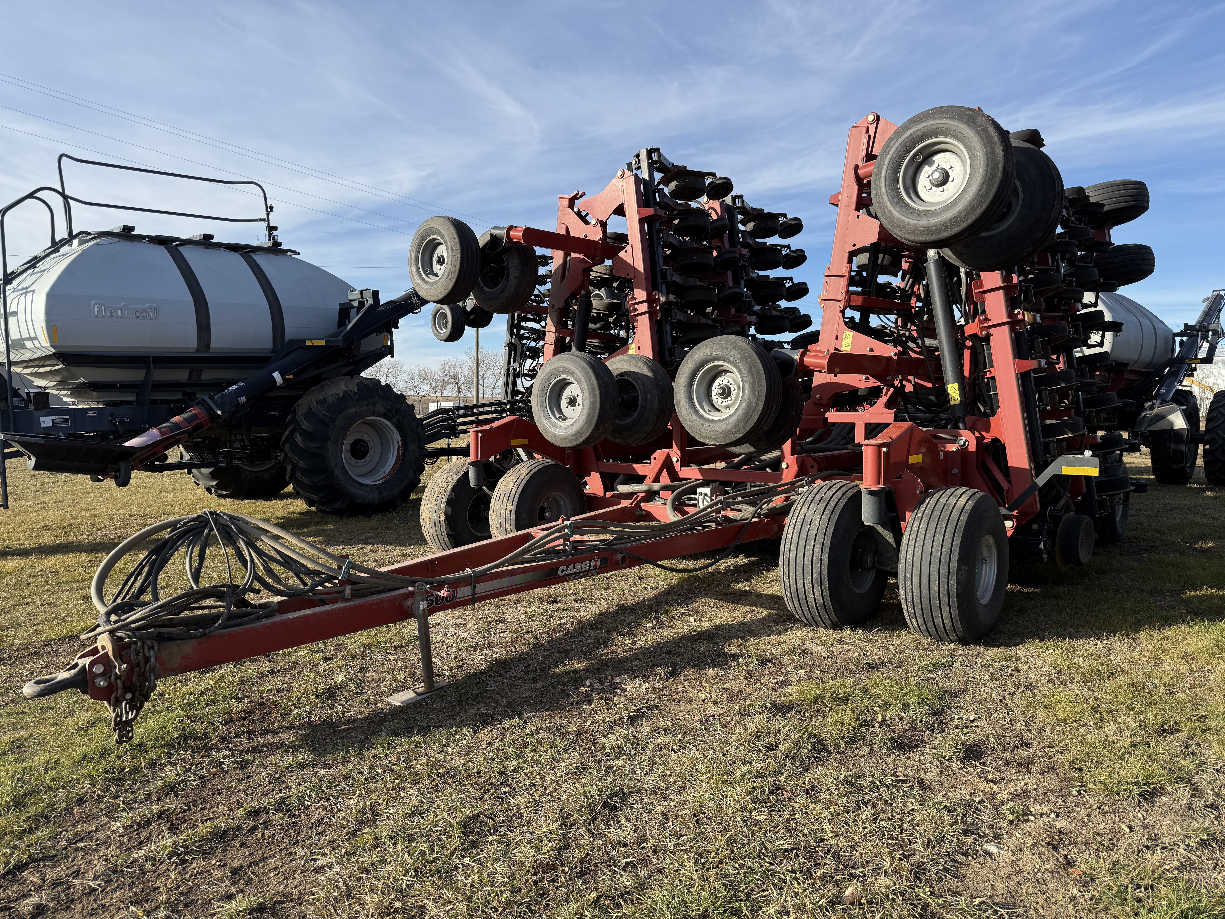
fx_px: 849
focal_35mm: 24
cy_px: 460
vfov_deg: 56.8
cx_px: 612
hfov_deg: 71.6
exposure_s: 1/2445
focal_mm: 6.76
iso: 80
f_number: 1.78
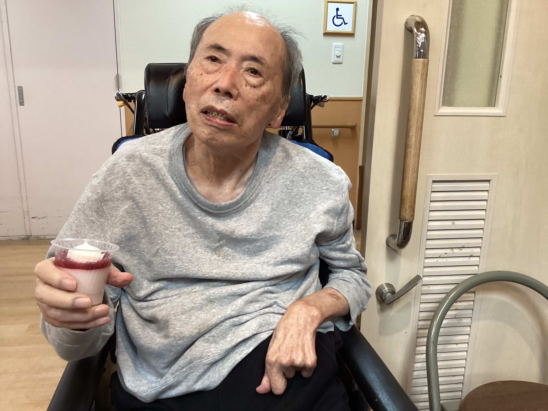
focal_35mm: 31
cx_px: 274
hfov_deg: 58.4
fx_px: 491
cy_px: 206
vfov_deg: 45.4
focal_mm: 3.3
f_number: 2.4
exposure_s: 1/60
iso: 200
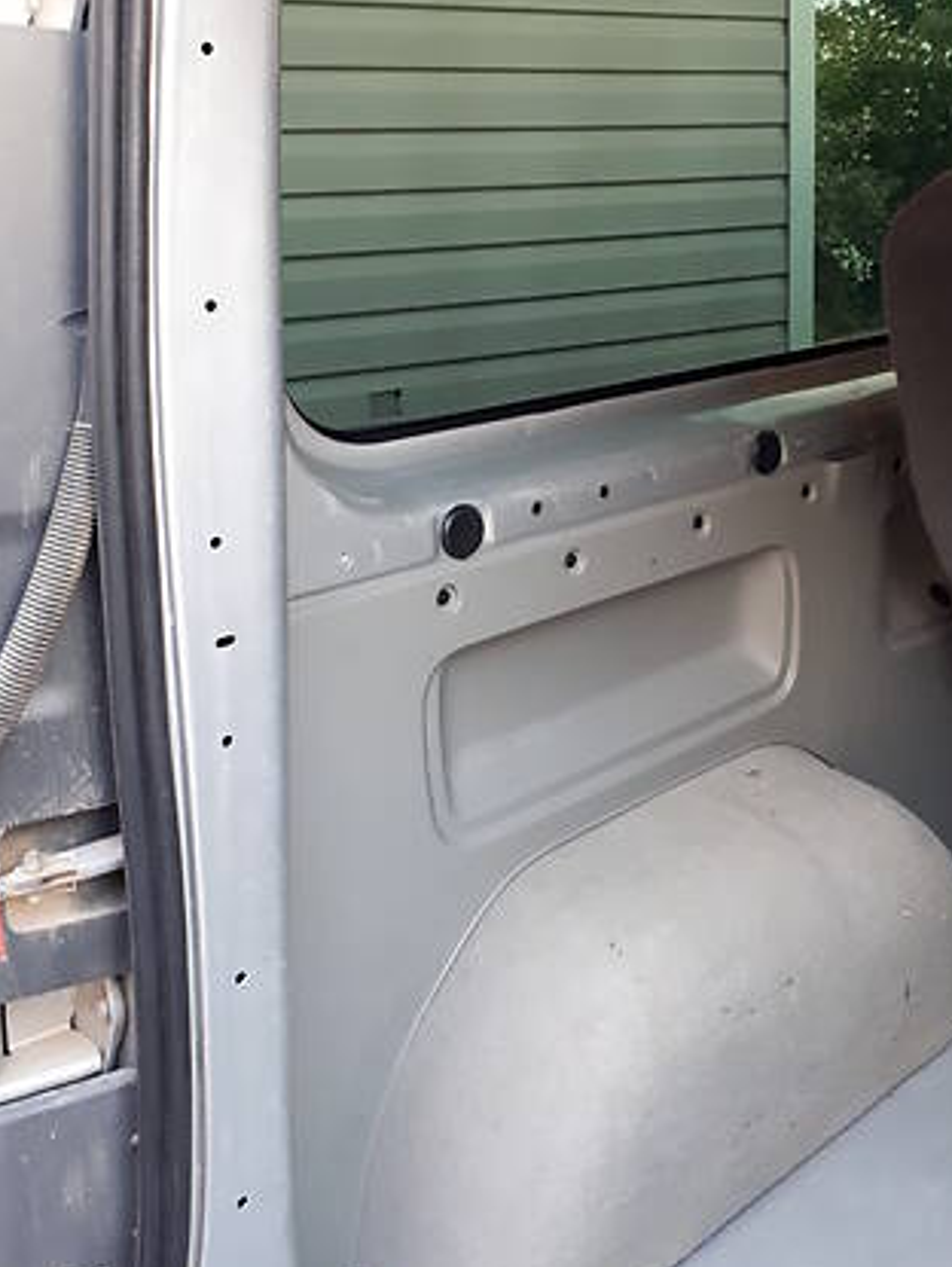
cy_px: 516
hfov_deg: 36.2
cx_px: 680
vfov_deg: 47.6
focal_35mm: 39
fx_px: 1428
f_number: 1.9
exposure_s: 1/33
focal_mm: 3.6
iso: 200
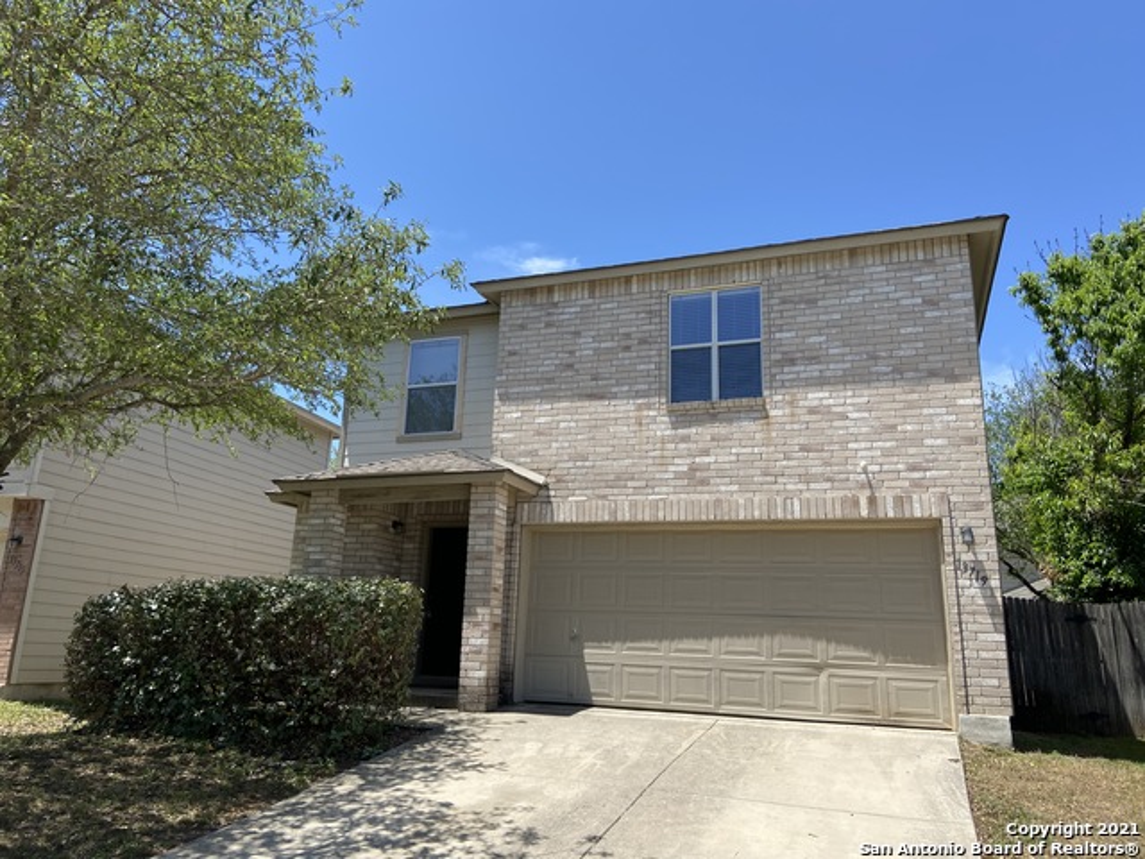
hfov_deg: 67.3
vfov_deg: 53.1
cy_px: 430
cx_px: 572
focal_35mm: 26
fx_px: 860
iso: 32
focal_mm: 4.25
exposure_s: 1/2183
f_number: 1.8
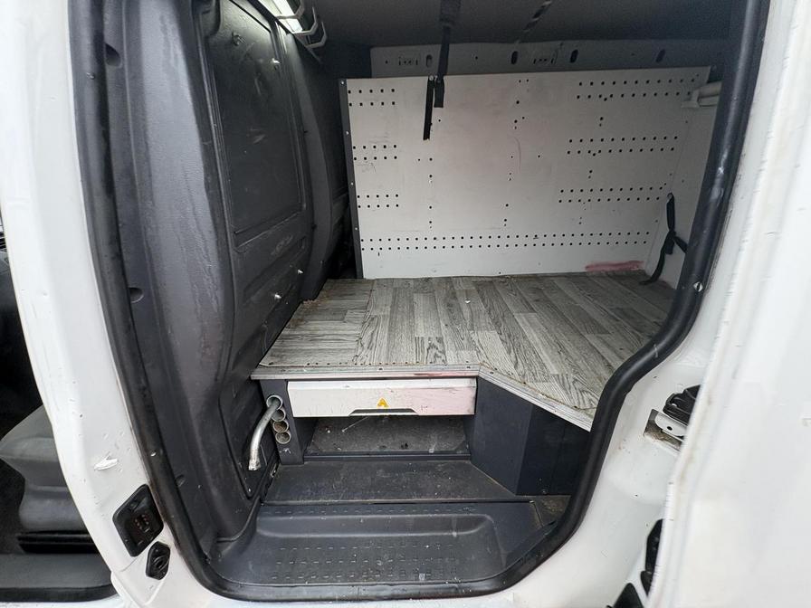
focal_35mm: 14
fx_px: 328
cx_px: 406
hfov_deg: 102.1
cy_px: 304
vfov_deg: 85.7
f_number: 2.2
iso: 125
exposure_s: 1/136
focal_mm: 2.22
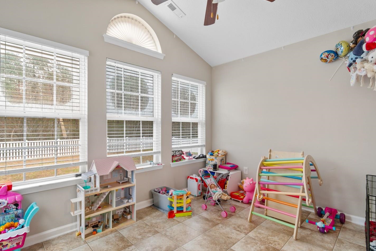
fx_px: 178
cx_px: 176
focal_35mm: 17
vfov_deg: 70.5
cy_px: 124
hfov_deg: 93.1
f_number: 4.5
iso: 100
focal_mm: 10
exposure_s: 1/13
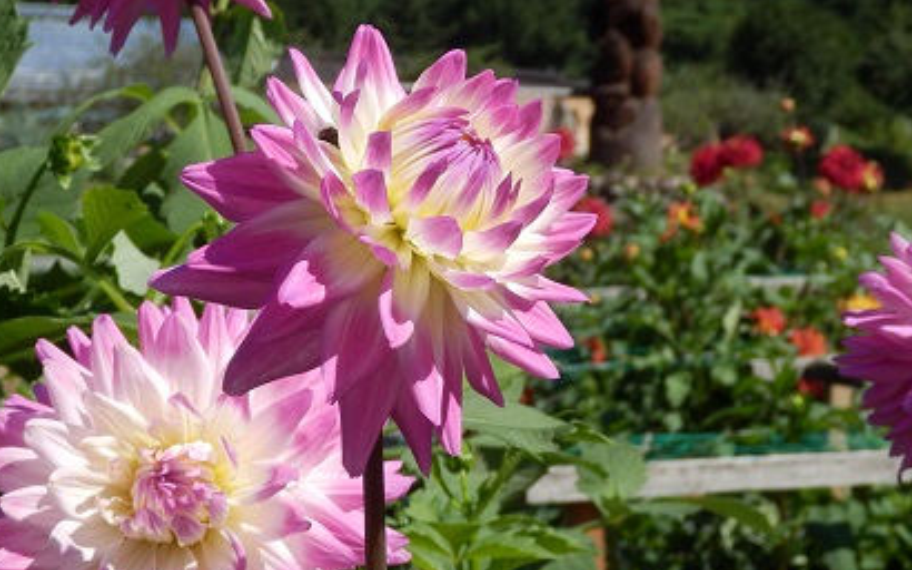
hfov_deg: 22.3
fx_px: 2311
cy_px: 196
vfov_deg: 14.0
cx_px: 547
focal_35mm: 93
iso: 80
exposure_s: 1/800
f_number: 4.2
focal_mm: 10.8
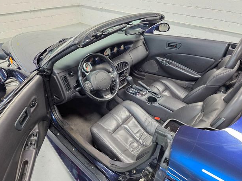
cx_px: 117
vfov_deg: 56.8
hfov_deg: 71.6
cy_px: 91
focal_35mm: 24
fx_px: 168
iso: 400
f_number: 1.7
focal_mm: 6.3
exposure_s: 1/120
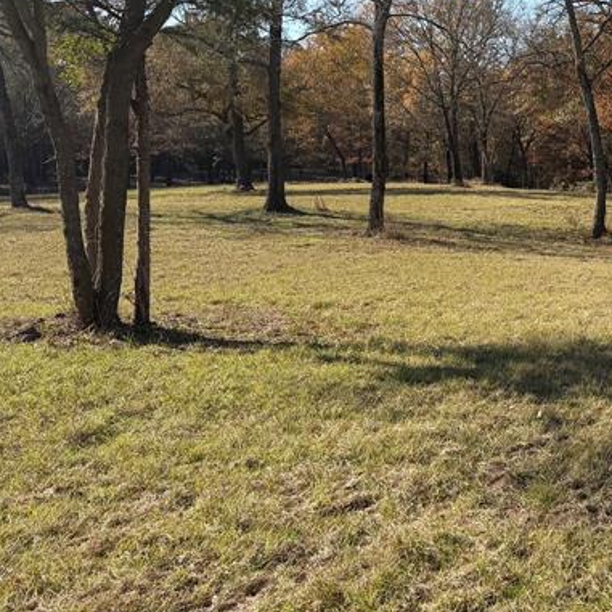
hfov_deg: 28.0
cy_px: 190
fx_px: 1140
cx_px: 631
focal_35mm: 57
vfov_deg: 29.8
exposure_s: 1/4167
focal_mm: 6.76
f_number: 1.78
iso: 125
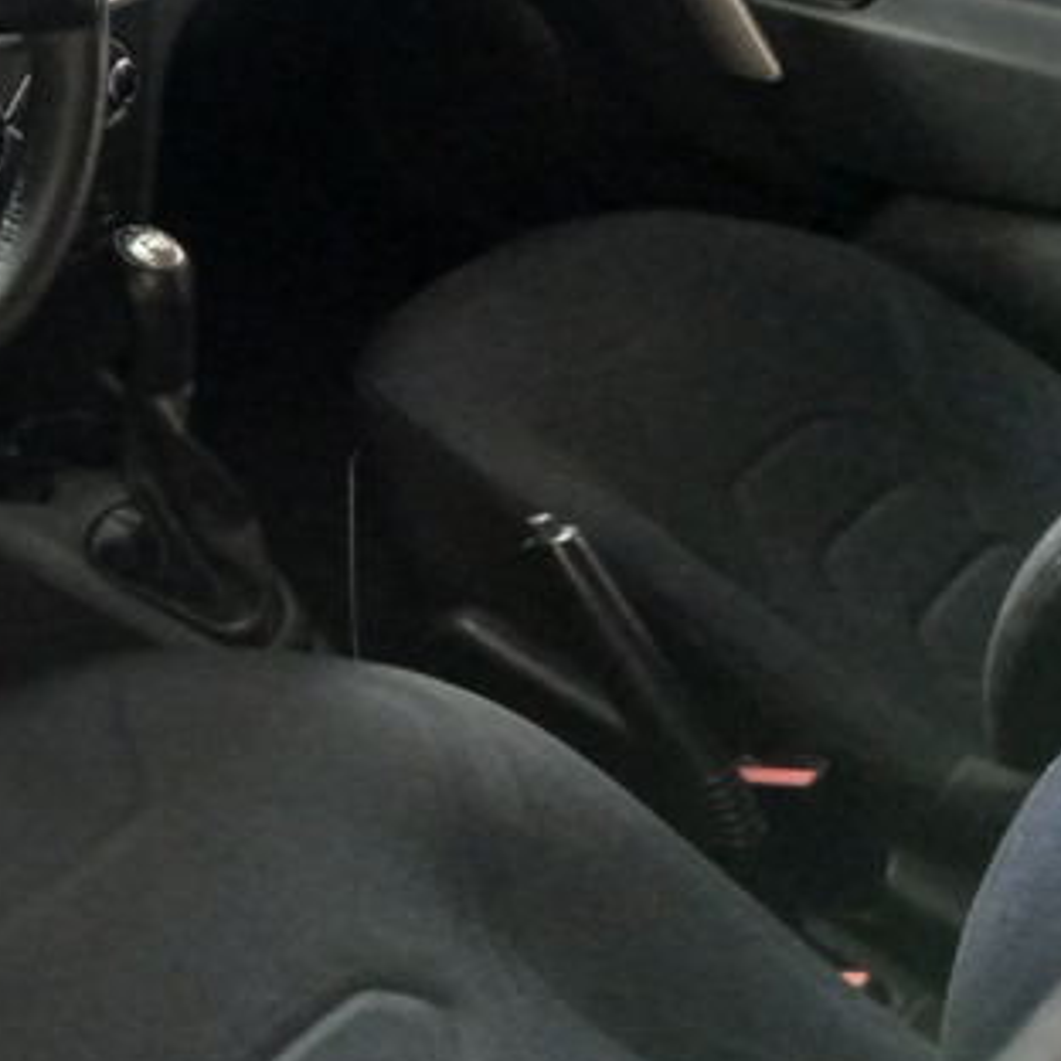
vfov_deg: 28.8
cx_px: -109
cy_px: 306
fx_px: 2046
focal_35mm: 59
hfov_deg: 26.7
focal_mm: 3.98
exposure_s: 1/24
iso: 500
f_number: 1.8
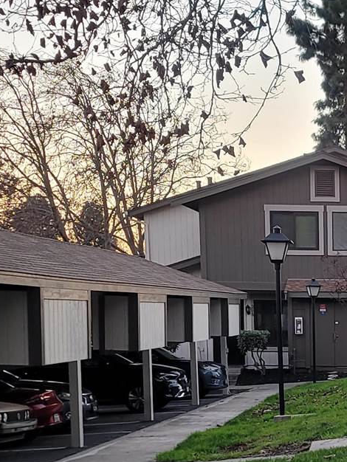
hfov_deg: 15.0
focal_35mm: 92
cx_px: 512
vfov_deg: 20.7
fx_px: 1229
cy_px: 446
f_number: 1.8
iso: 64
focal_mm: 7
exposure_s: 1/120
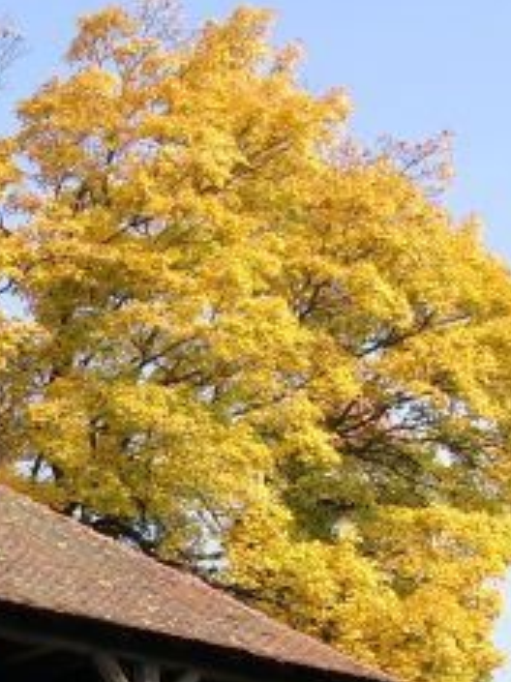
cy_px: 630
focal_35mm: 97
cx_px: -84
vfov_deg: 19.8
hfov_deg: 14.8
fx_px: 1911
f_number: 4
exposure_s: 1/373
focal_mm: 8.02
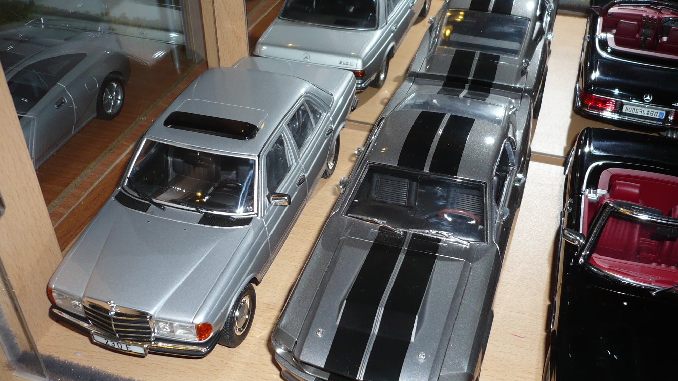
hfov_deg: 51.6
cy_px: 212
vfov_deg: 30.4
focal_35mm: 39
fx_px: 701
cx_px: 338
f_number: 2.8
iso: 100
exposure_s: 1/30
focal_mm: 5.8
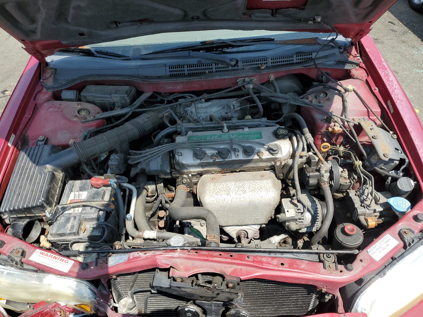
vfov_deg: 53.1
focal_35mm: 26
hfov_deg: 67.3
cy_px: 158
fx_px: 318
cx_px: 212
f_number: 1.5
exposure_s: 1/2000
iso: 50
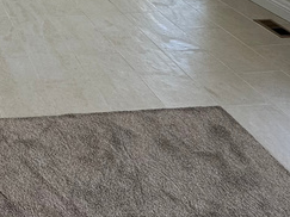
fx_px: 494
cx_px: -62
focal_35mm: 59
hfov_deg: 28.3
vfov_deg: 21.7
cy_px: -83
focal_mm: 2.22
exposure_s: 1/153
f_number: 2.2
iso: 40
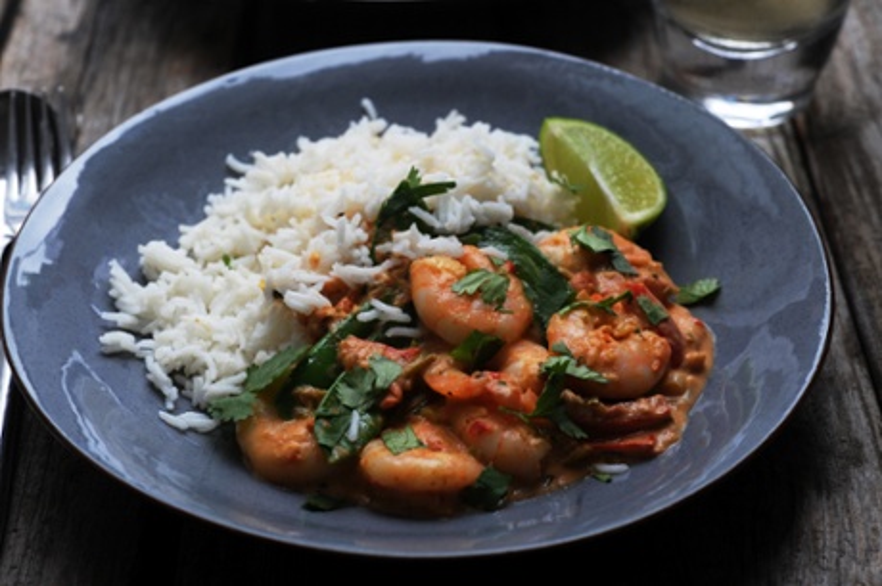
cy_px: 293
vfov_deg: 22.6
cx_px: 441
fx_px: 1469
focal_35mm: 60
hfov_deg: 33.4
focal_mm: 60
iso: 500
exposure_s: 1/160
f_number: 7.1
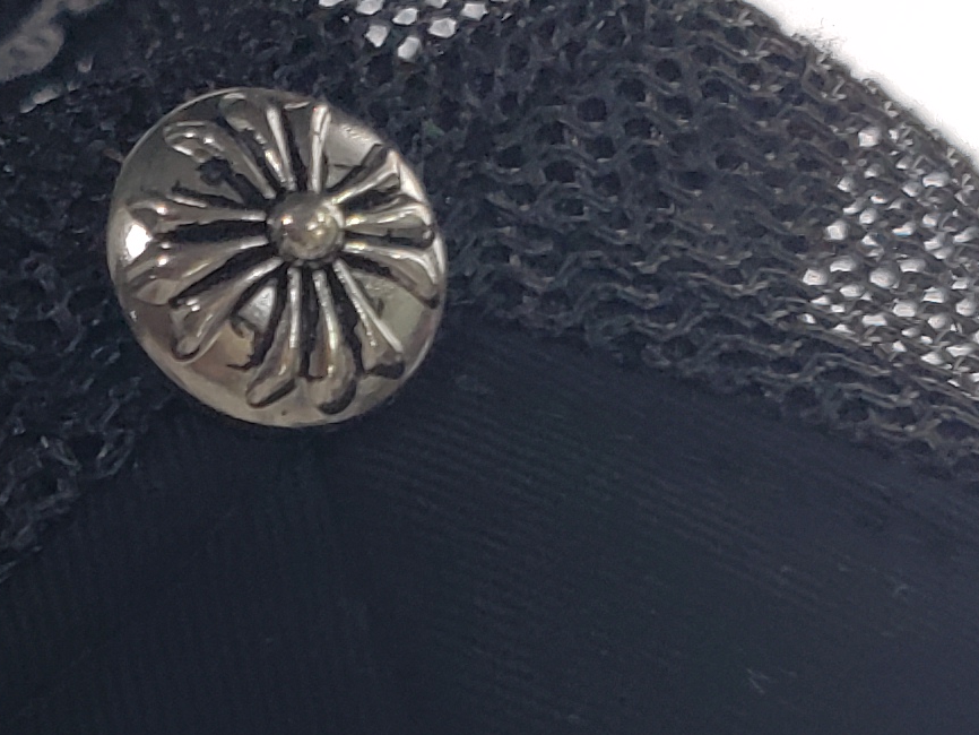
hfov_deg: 16.1
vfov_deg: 12.1
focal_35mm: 121
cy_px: 724
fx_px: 3423
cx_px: 110
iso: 50
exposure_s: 1/183
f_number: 1.5
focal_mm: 4.3
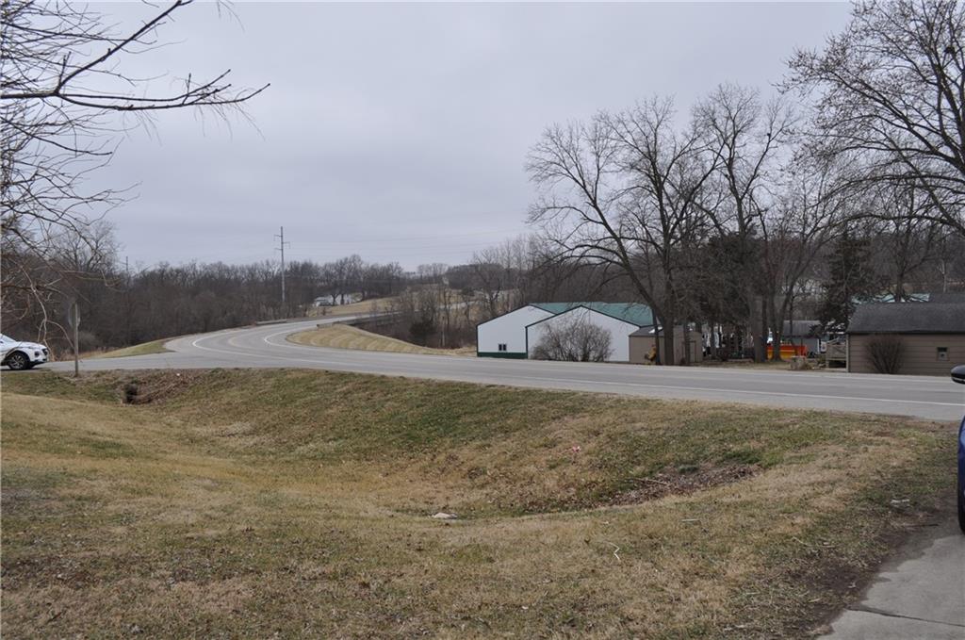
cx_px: 482
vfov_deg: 39.8
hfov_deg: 57.3
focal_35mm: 33
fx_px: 883
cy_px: 320
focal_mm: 22
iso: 200
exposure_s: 1/250
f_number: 8
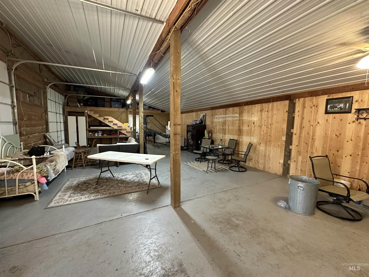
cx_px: 184
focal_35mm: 14
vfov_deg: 85.7
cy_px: 138
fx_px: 149
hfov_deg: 102.1
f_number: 2.2
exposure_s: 1/60
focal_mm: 2.22
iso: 500
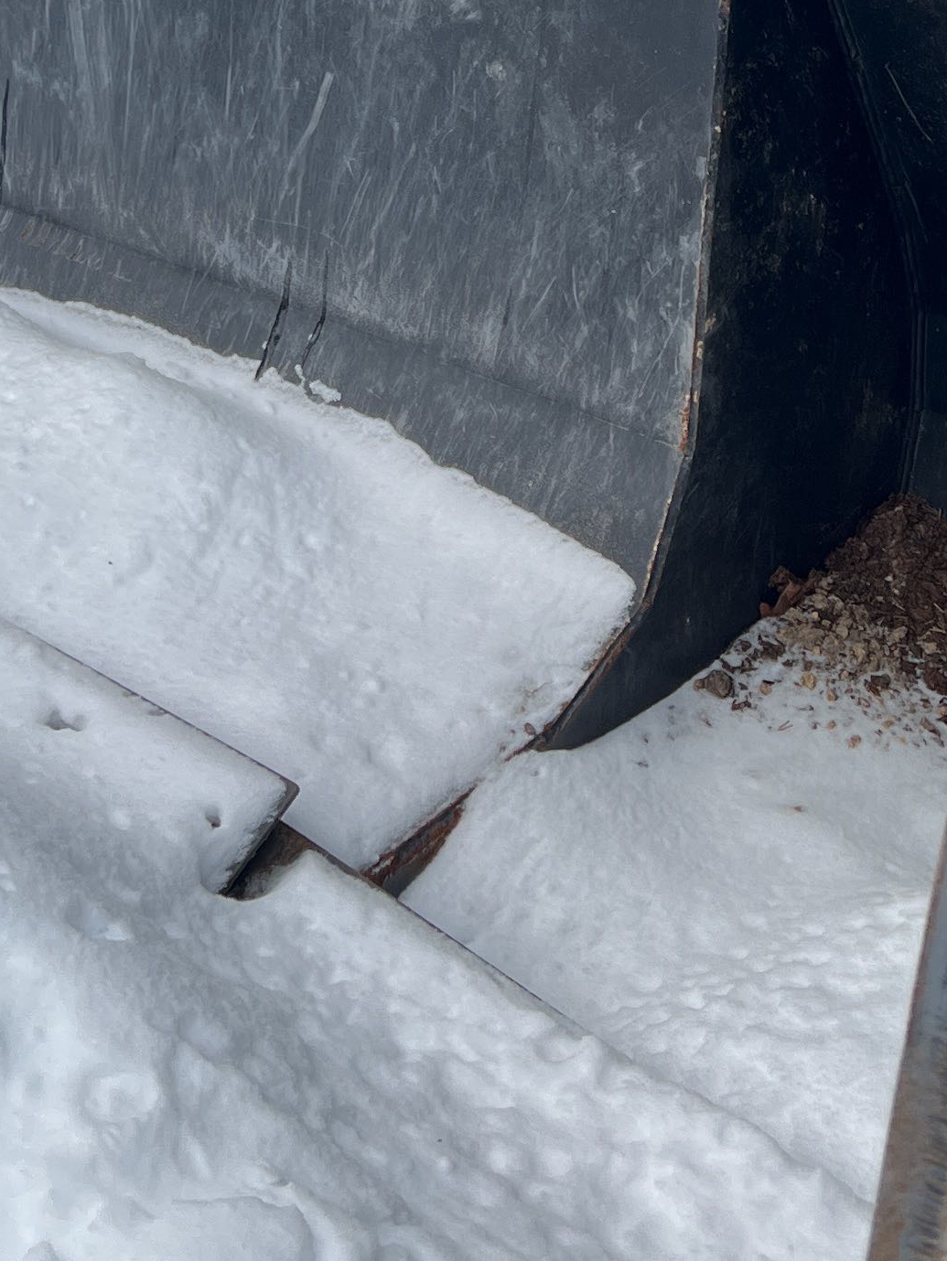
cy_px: -253
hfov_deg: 19.4
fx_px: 2771
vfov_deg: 23.4
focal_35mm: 76
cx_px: 508
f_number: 1.5
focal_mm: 5.7
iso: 40
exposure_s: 1/153
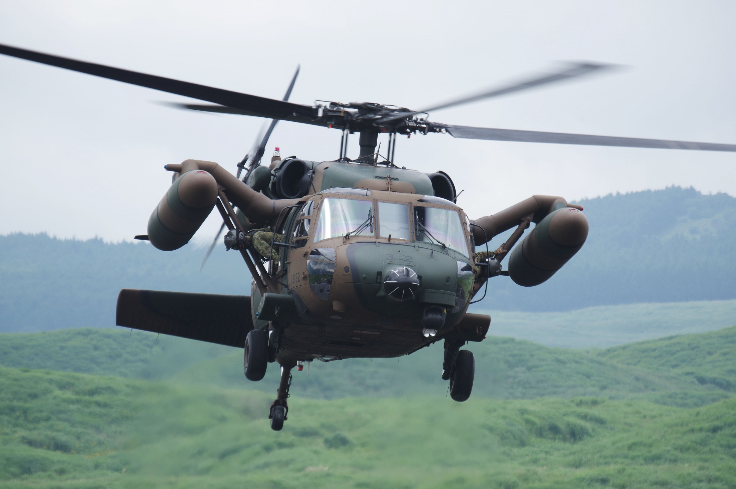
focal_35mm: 405
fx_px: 8272
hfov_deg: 5.1
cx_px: 368
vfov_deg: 3.4
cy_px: 244
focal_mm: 270
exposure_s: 1/320
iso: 100
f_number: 5.6
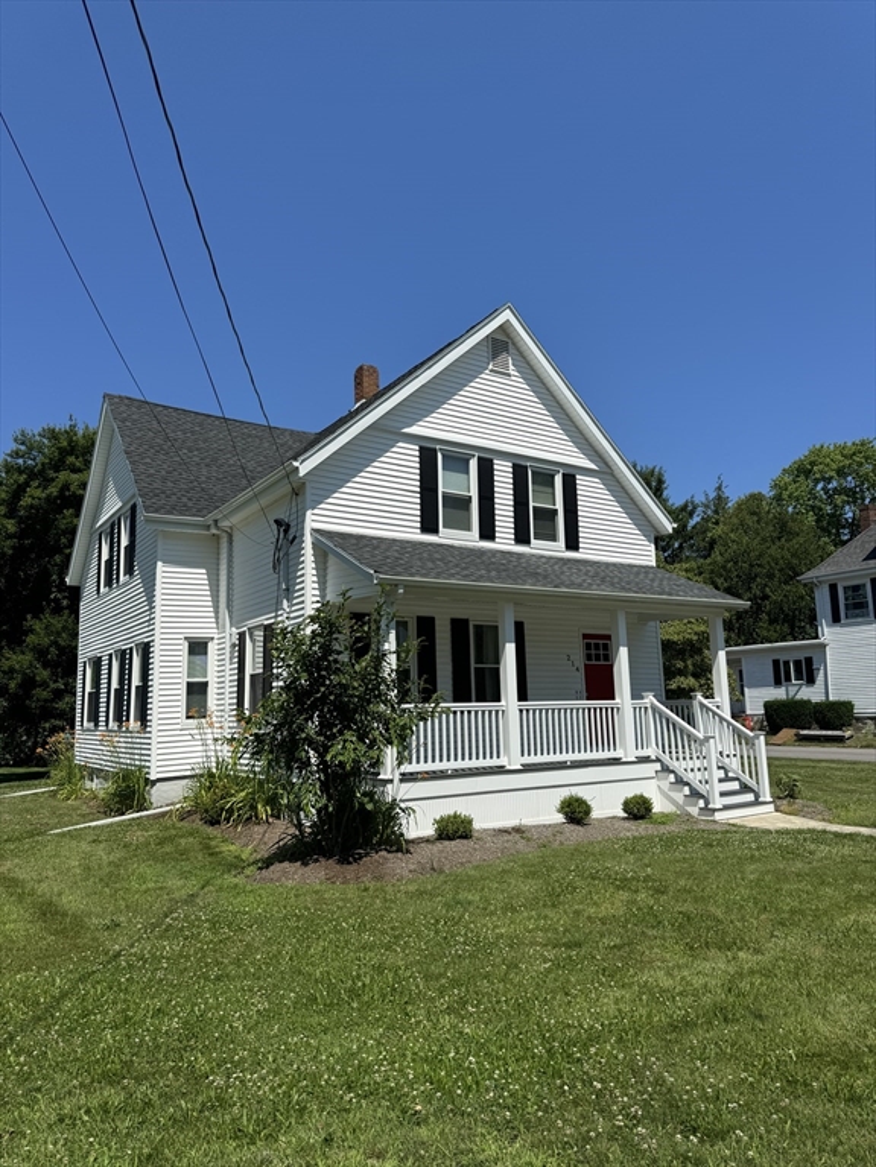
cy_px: 584
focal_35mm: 24
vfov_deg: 71.6
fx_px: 810
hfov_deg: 56.8
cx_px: 438
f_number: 1.78
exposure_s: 1/6410
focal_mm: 6.76
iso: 80
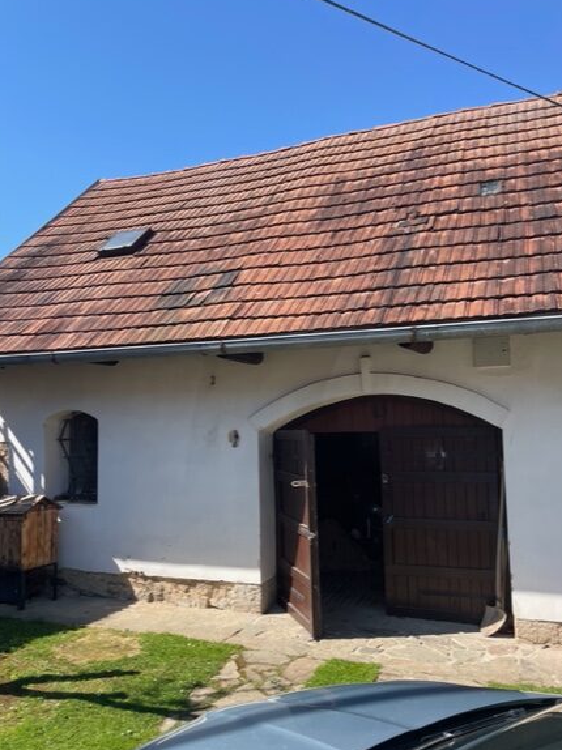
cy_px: 399
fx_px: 628
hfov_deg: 48.2
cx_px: 268
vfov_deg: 61.6
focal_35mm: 29
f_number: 1.6
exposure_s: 1/1887
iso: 32
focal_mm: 4.2
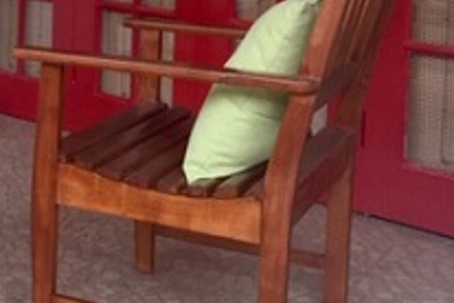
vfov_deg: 15.8
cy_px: -40
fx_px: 1059
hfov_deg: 22.7
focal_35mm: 84
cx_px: -50
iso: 40
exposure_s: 1/100
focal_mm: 4.15
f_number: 2.2
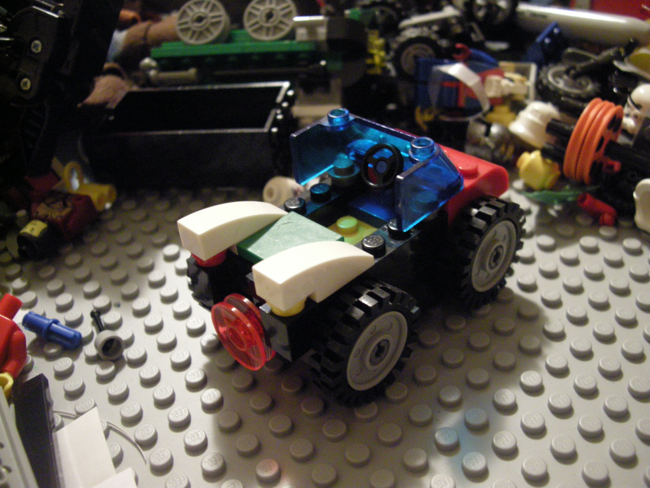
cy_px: 244
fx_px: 695
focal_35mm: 37
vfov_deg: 38.7
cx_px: 325
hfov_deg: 50.1
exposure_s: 1/8
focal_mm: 7.9
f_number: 2.8
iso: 751
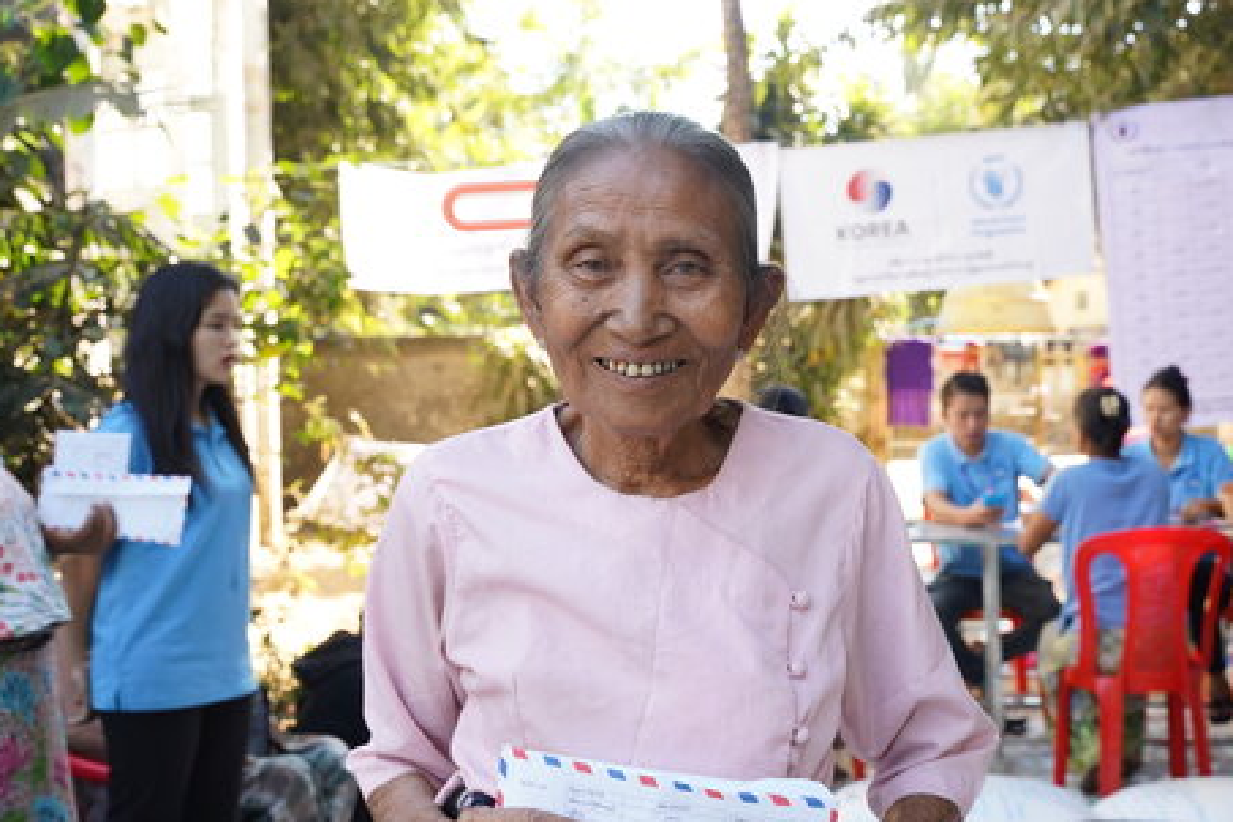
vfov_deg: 27.0
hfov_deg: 39.7
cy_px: 476
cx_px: 623
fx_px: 1710
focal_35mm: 50
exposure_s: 1/100
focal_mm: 37.7
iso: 500
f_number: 6.3
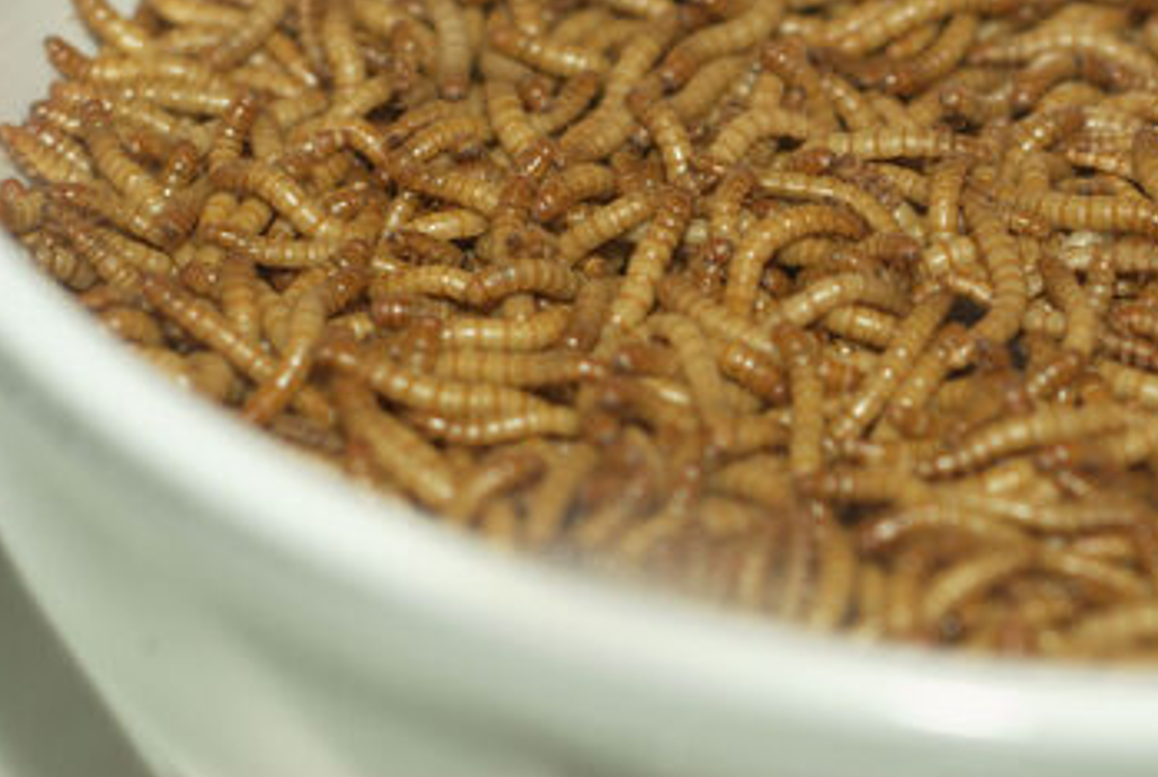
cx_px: 952
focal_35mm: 129
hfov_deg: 15.7
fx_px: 4157
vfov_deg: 10.6
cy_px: 130
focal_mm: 50
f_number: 3.2
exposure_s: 1/160
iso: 100
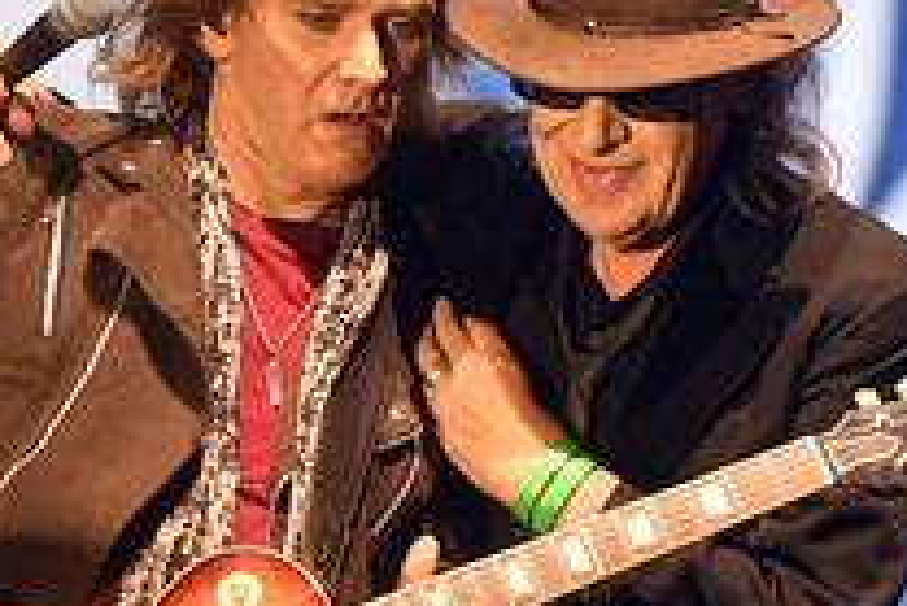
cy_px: 397
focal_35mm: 433
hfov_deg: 4.8
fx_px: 10916
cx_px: 238
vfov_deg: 3.2
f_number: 3.5
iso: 1250
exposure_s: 1/400
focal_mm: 200
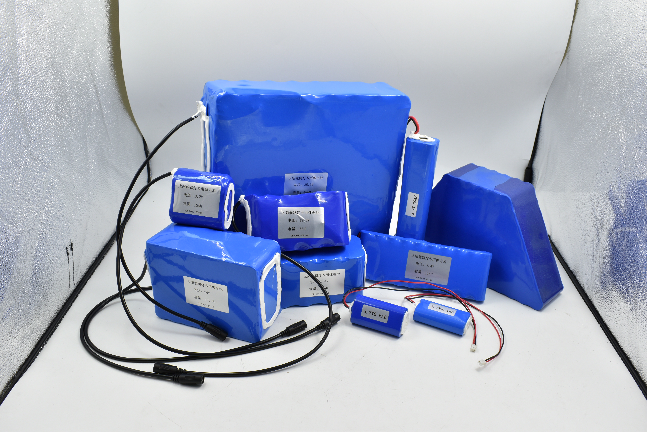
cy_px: 216
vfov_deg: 40.0
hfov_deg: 57.2
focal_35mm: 33
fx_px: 593
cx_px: 324
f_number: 8
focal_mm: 22
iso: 100
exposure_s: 1/25
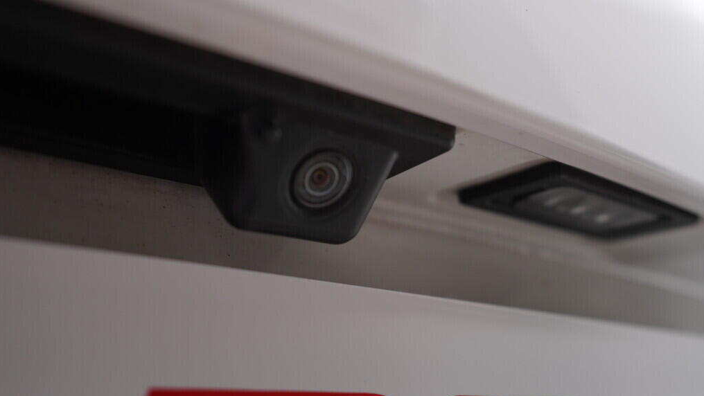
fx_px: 710
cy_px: 181
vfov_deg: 31.2
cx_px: 353
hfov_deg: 52.8
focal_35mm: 38
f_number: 3.5
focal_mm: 24
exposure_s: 1/60
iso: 125
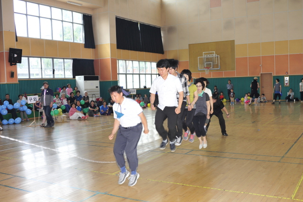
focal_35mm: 38
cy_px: 105
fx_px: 320
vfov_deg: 35.0
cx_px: 158
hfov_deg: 50.7
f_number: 4.5
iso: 200
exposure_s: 1/60
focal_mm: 35
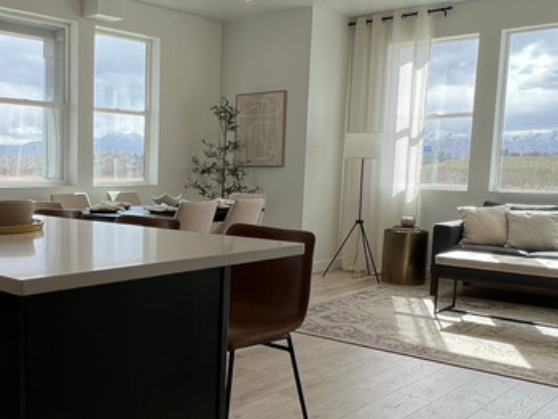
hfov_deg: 47.1
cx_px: 137
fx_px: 613
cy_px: 260
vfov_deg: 37.6
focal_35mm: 38
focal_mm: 1.57
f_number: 1.8
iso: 32
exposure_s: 1/479
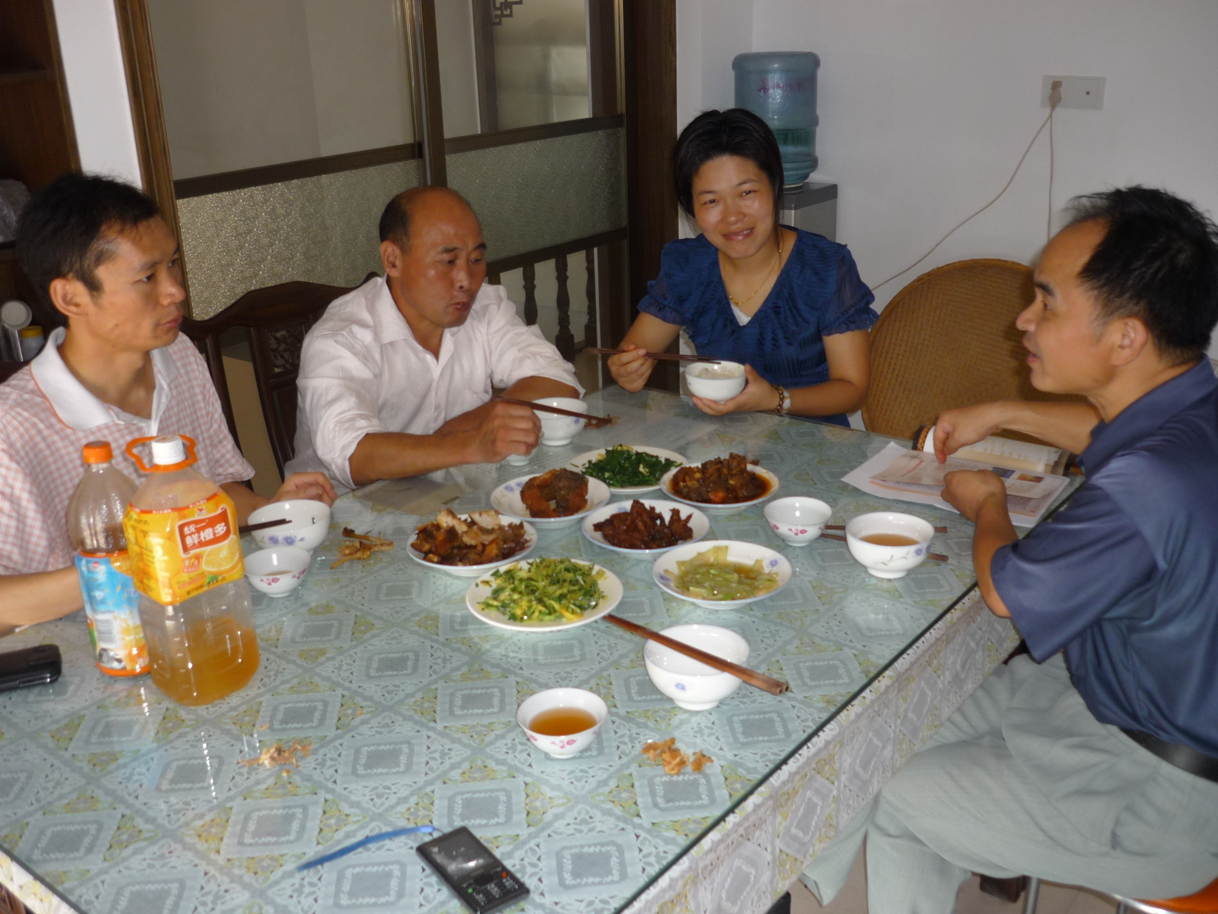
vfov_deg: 42.9
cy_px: 457
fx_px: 1161
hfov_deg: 55.4
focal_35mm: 33
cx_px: 609
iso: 100
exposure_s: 1/30
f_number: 2.8
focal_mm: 5.5
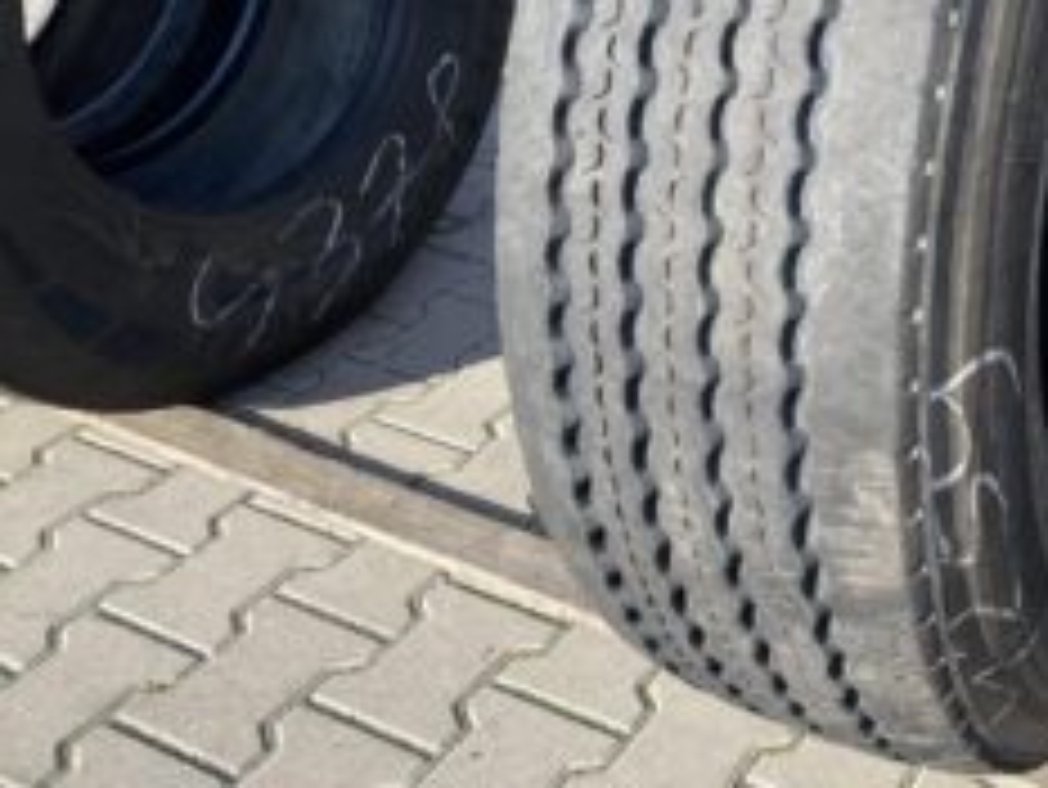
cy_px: 146
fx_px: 1454
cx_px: 891
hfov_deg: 37.7
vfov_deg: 29.5
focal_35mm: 48
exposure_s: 1/810
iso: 32
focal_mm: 4.25
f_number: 1.8
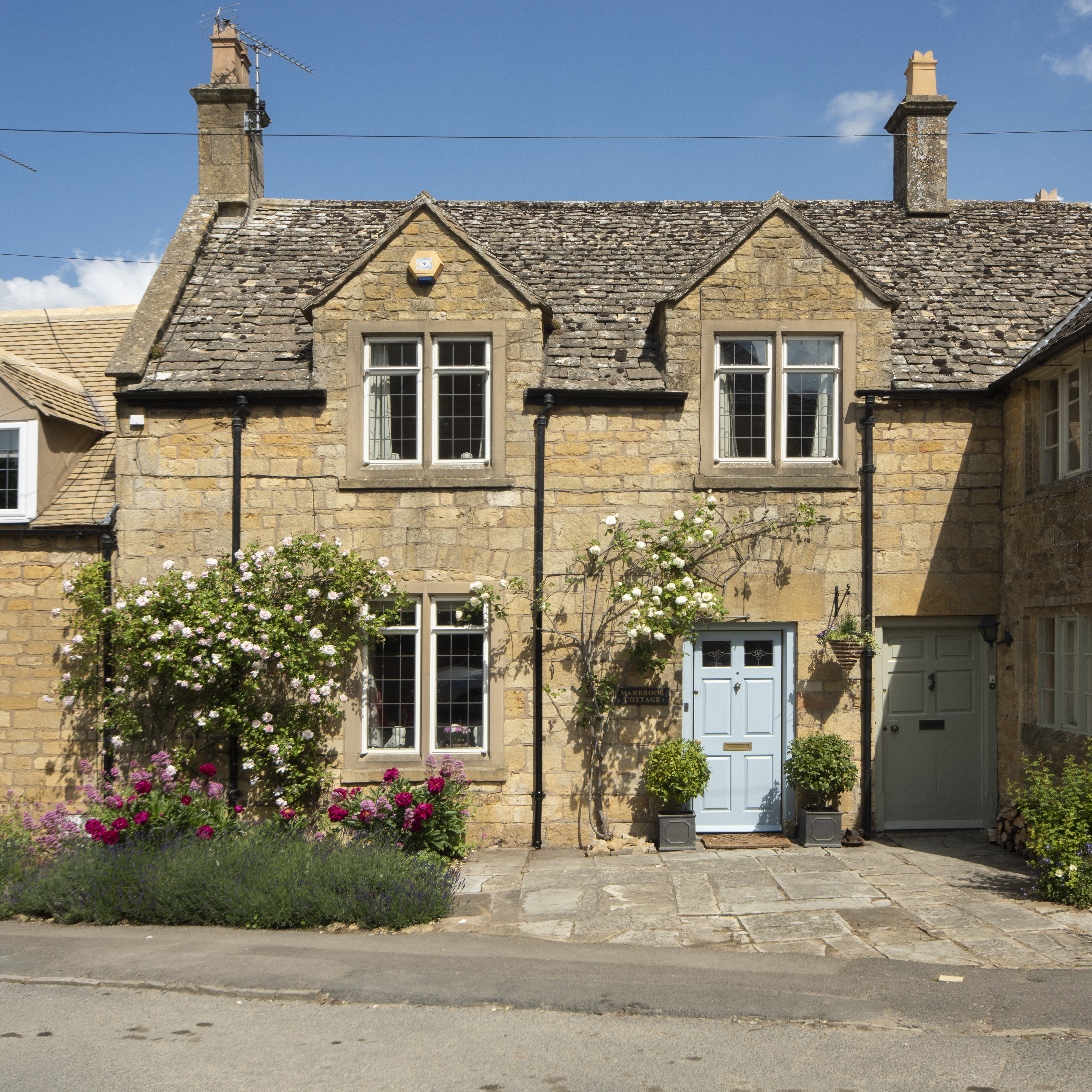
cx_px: 564
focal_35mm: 33
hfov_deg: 49.7
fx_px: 1178
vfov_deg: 49.7
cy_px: 504
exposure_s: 1/250
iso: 200
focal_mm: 24
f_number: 13
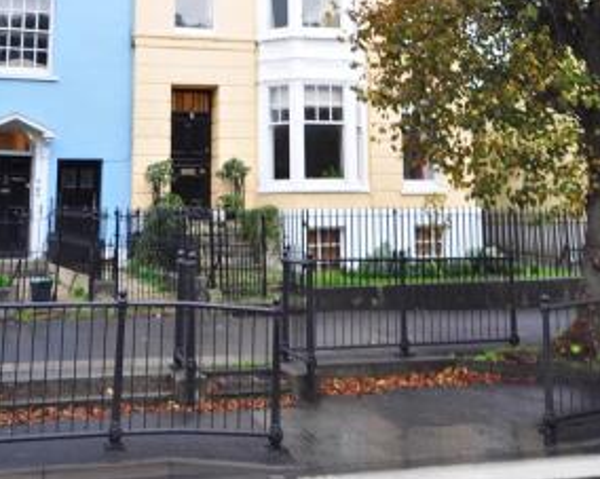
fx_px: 923
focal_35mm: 52
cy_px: 45
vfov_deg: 28.0
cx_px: 302
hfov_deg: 36.0
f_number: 5.6
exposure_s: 1/25
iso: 280
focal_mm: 24
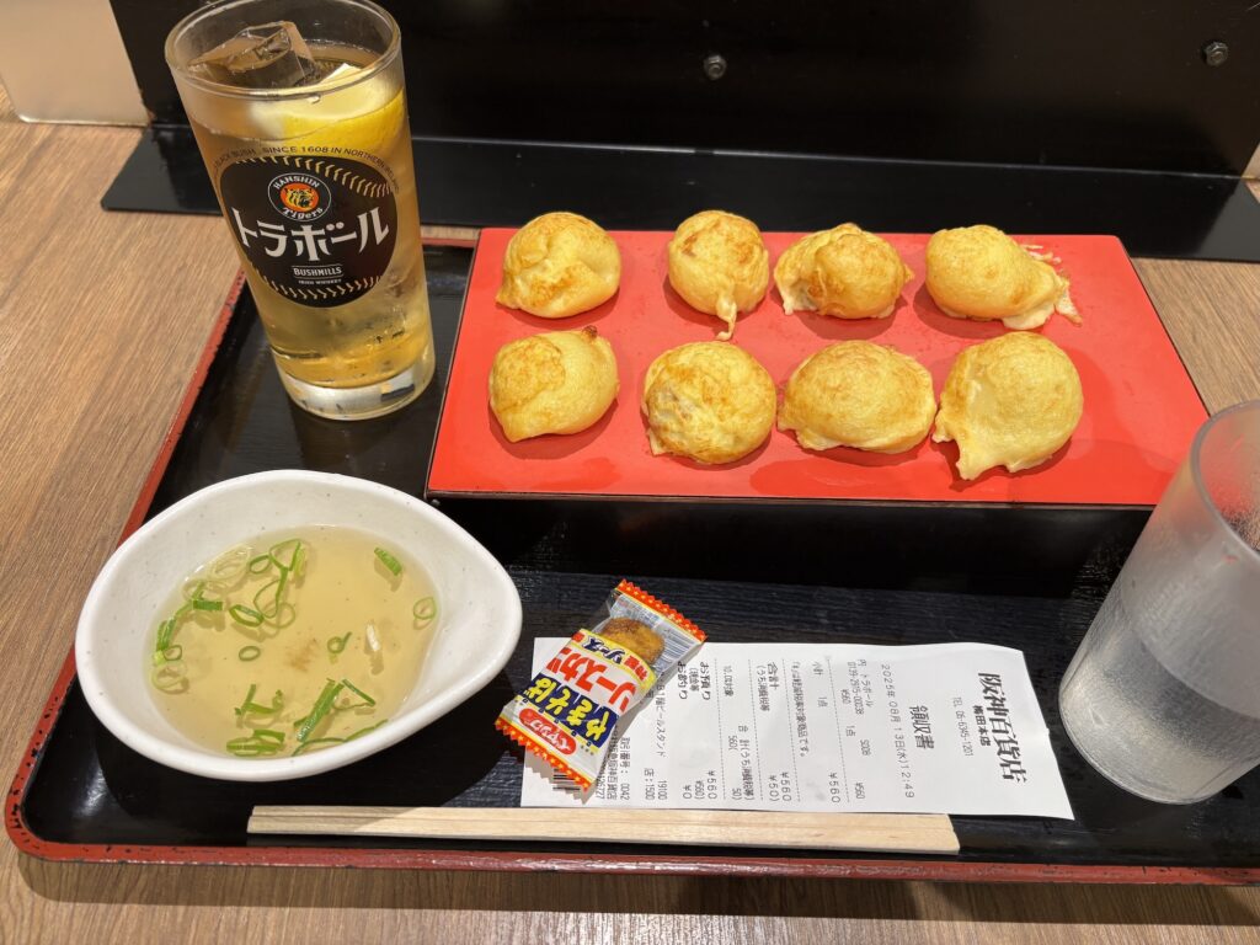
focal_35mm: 26
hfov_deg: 67.3
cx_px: 630
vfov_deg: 53.1
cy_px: 472
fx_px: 946
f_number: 1.6
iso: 80
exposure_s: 1/60
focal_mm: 5.96
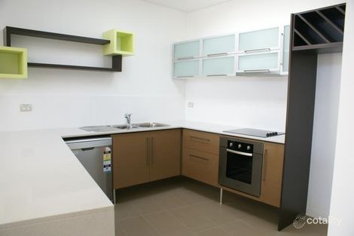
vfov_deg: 47.9
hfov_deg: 67.4
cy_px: 118
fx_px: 265
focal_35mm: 27
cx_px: 177
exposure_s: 1/40
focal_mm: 18
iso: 100
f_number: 4
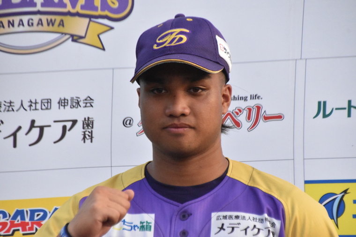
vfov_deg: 3.4
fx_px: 4003
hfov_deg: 5.1
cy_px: 118
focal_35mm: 405
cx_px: 178
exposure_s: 1/2000
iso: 8000
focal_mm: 270
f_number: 6.3
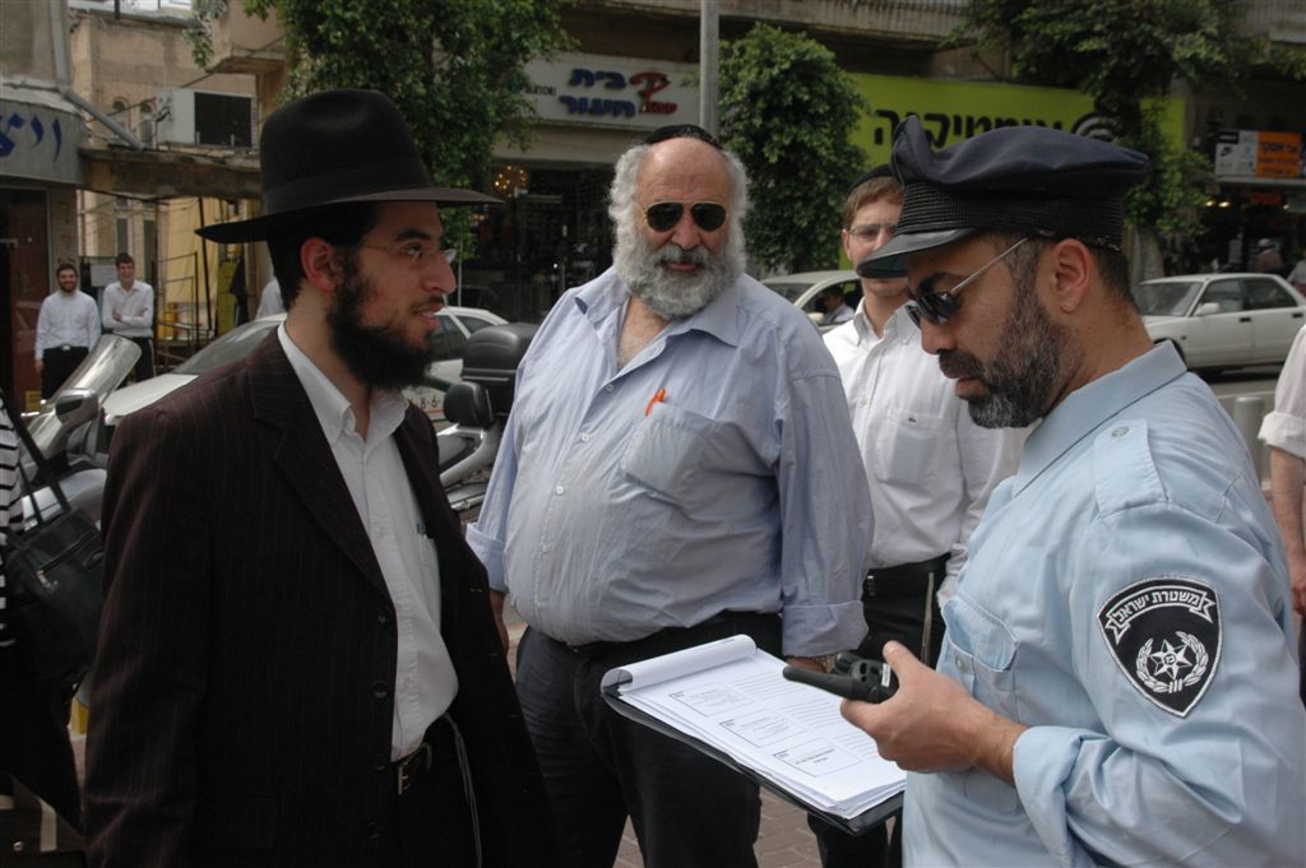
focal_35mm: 39
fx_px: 1414
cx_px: 653
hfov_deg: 49.6
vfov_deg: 34.2
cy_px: 434
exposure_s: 1/400
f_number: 10
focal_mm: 26
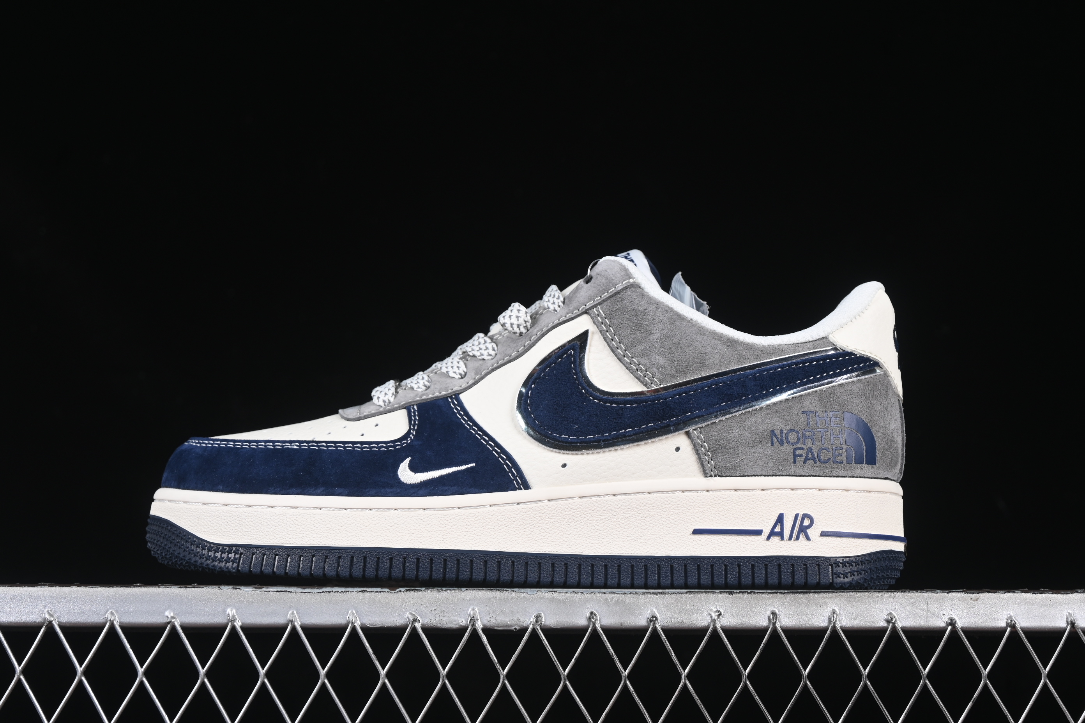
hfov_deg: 27.0
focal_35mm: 75
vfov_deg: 18.2
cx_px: 542
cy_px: 362
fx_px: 2260
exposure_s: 1/80
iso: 160
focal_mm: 50
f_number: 7.1
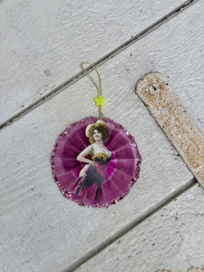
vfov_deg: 39.7
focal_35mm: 48
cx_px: 102
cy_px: 136
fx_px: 377
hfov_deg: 30.3
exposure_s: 1/163
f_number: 1.78
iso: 64
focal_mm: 6.76
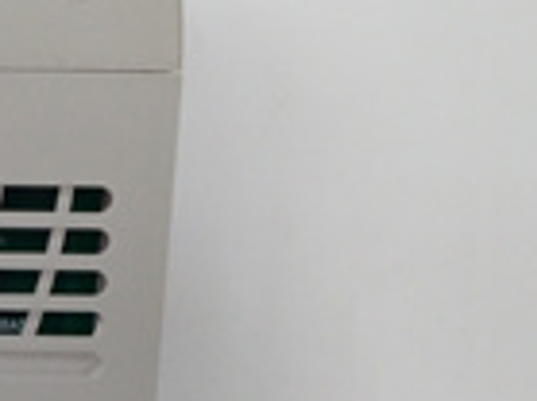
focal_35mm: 97
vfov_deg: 14.9
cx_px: -197
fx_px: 1503
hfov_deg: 18.6
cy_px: 407
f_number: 2
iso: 117
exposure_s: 1/33
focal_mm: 3.79
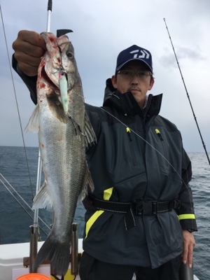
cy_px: 140
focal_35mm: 29
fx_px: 235
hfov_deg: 48.2
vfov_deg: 61.7
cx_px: 105
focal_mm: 4.15
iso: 25
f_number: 2.2
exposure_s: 1/605
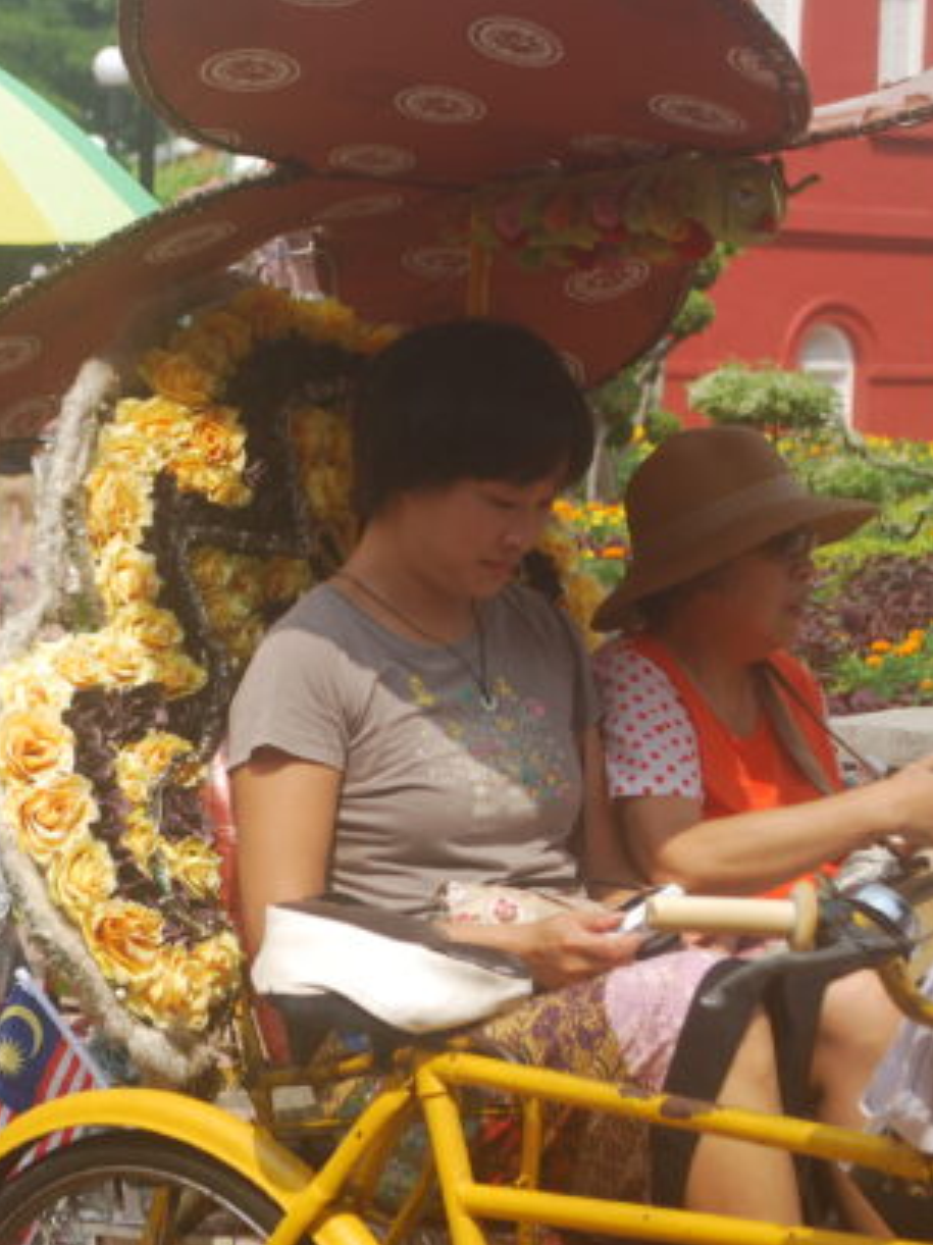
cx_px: 132
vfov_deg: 18.9
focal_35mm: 104
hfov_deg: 14.1
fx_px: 3739
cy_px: 622
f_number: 7.1
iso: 100
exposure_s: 1/200
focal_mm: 48
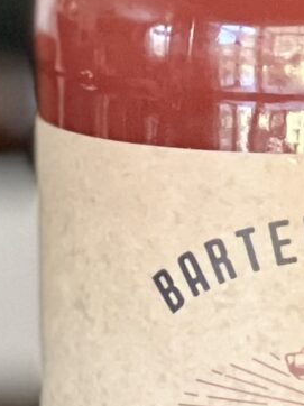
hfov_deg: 2.7
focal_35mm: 545
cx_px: 630
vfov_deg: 3.6
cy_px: 333
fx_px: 6389
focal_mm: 9
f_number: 2.8
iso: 400
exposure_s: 1/30
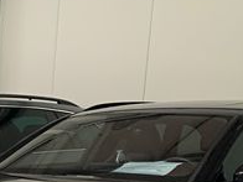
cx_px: -300
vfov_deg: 10.2
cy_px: 338
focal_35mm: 136
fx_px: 955
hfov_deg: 12.2
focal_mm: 4.25
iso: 80
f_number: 1.8
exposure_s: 1/121
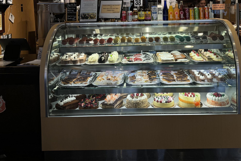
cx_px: 137
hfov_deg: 48.3
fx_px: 268
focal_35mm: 40
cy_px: 17
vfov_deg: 31.8
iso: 50
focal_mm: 6.86
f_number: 1.78
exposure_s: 1/120
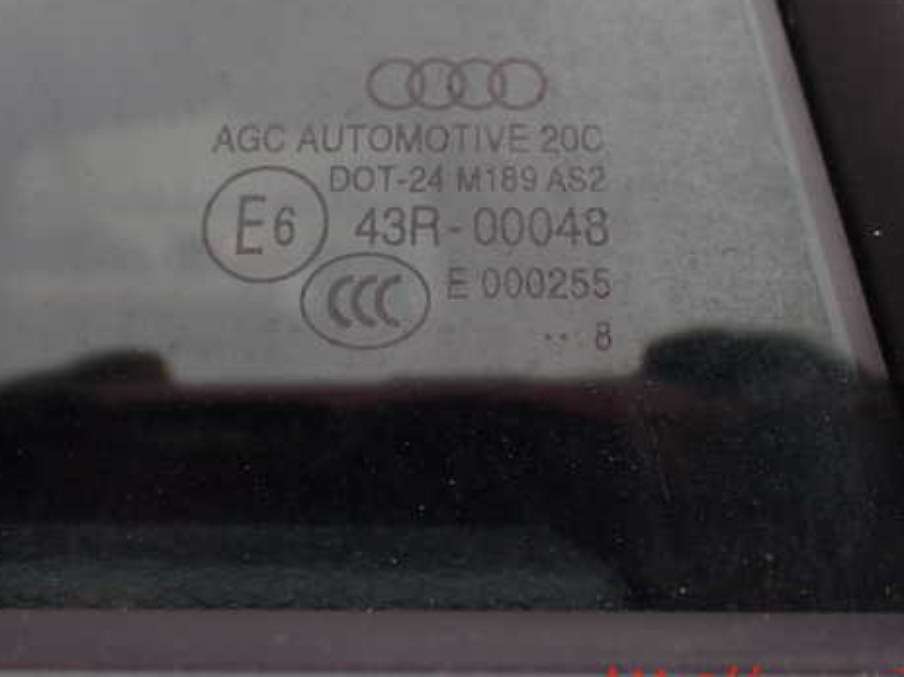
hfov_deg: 47.9
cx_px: 464
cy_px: 272
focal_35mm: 39
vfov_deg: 36.7
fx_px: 1018
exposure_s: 1/400
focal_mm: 5.4
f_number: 3.2
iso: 100
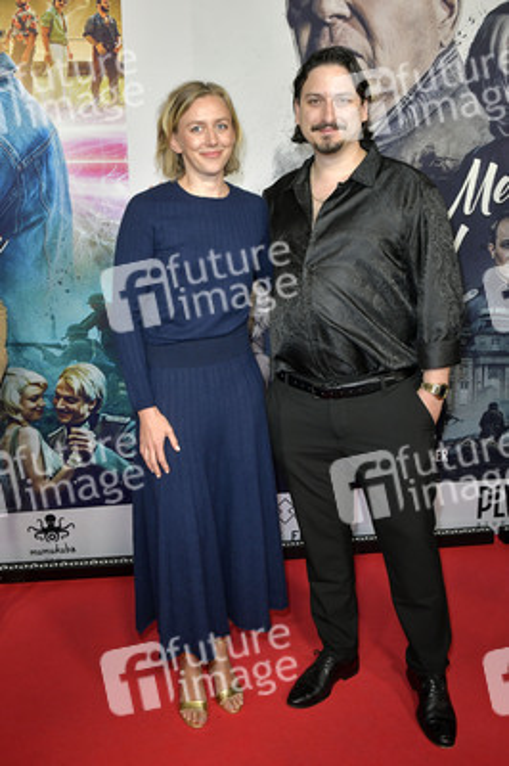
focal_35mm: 32
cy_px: 383
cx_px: 254
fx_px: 680
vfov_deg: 58.8
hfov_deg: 41.0
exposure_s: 1/250
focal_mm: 32
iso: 1600
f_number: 8
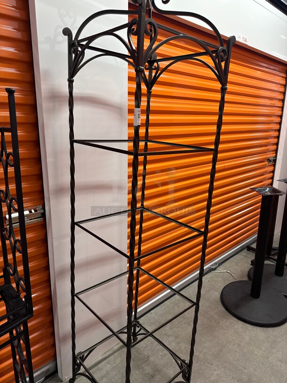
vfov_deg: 71.6
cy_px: 192
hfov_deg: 56.8
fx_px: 265
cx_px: 144
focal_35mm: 24
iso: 200
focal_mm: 6.86
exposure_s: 1/60
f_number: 1.78
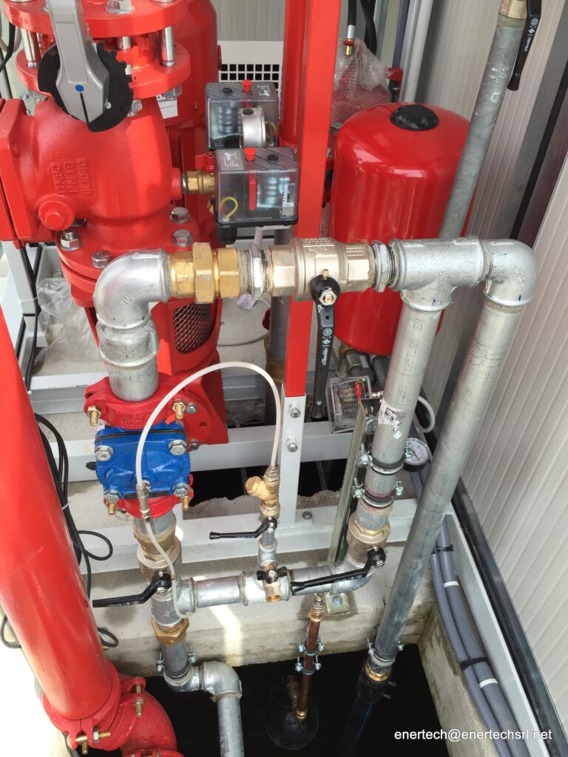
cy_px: 378
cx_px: 284
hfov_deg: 48.2
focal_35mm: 29
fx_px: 634
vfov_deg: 61.7
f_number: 2.2
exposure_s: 1/444
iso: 32
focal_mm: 4.15
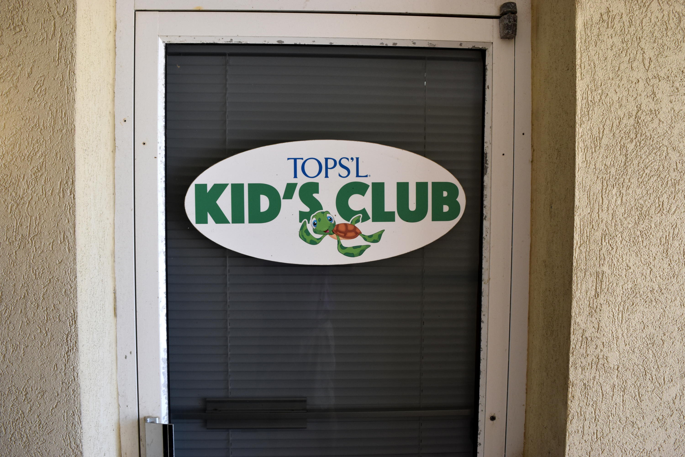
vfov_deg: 43.6
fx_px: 571
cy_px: 228
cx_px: 342
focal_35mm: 30
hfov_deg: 61.9
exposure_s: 1/125
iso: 400
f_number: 5.6
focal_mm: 20
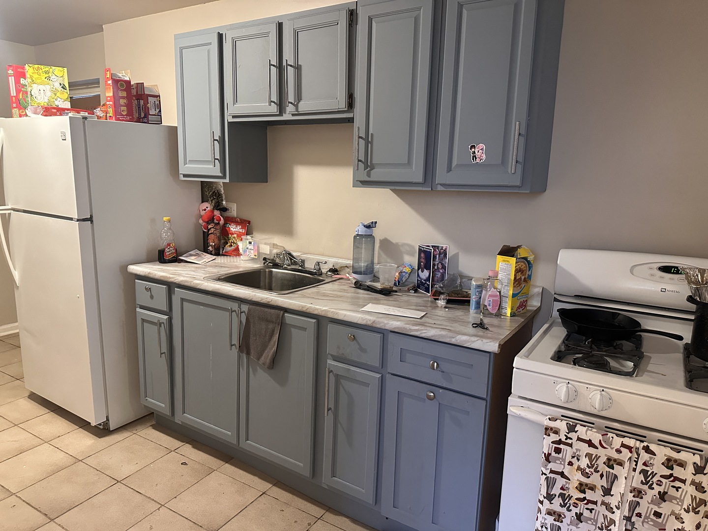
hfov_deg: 71.6
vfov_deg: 56.8
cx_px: 354
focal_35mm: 24
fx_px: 491
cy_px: 266
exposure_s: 1/60
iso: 640
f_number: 1.78
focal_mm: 6.86
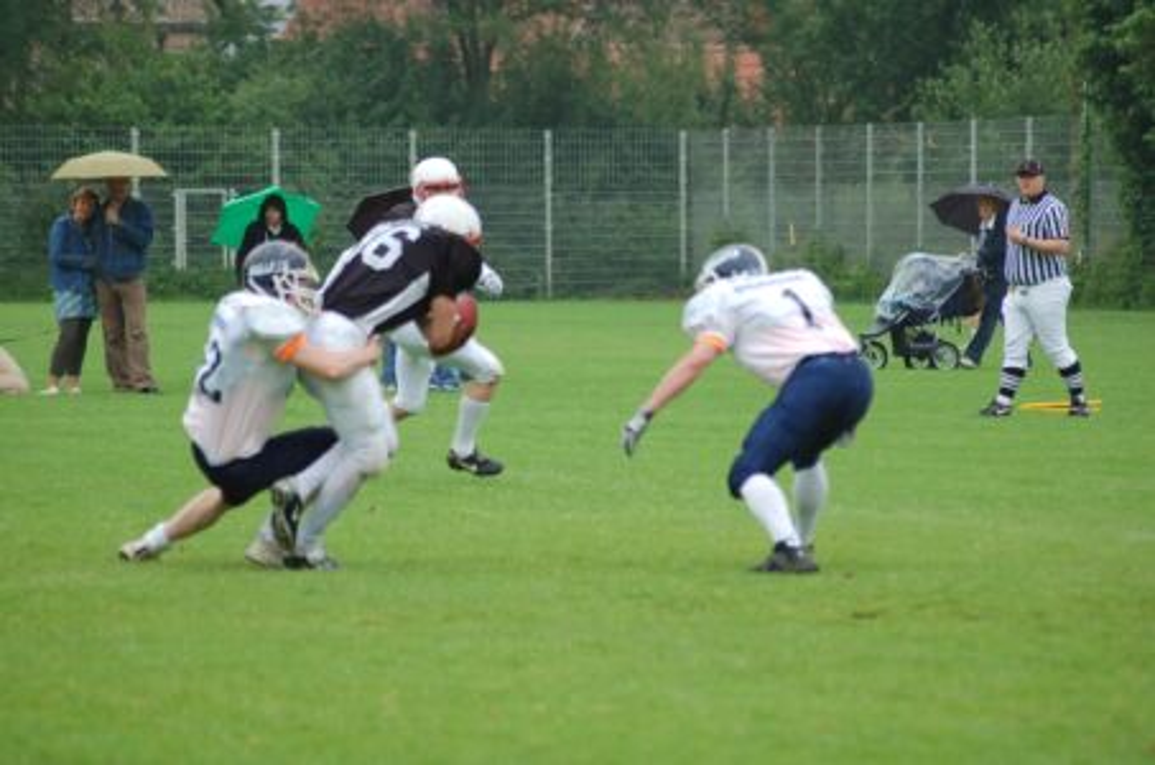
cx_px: 578
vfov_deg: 5.4
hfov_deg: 8.1
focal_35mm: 255
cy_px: 382
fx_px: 8164
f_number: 4.8
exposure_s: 1/640
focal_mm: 170
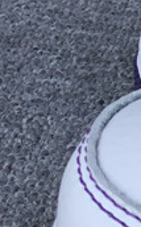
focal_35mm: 172
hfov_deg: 7.0
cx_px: 391
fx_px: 1061
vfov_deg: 12.1
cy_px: 196
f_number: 2.4
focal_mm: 3.3
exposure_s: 1/372
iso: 25
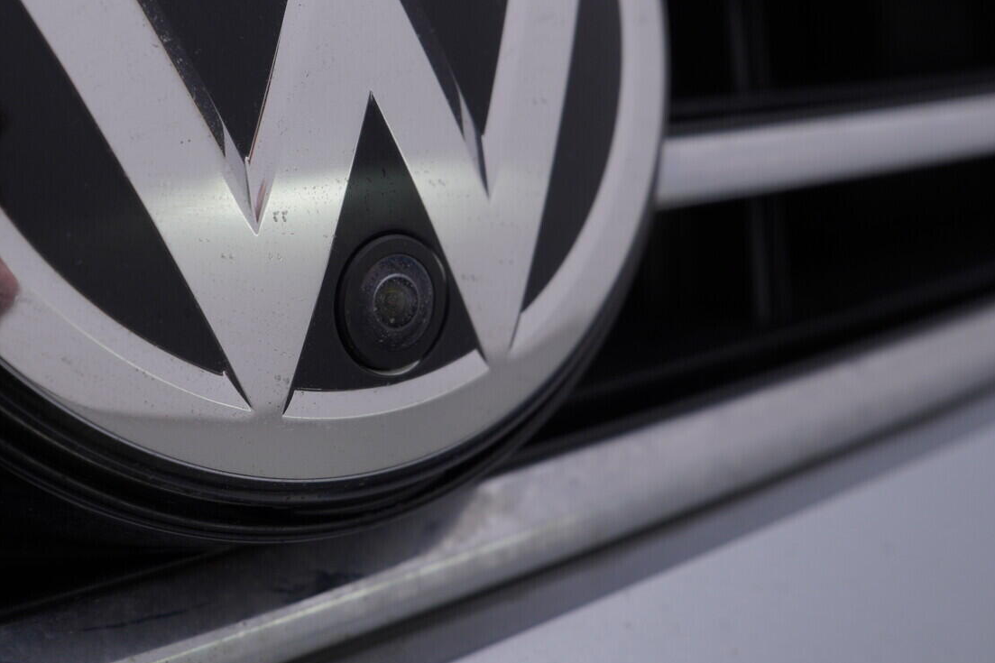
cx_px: 388
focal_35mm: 47
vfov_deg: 28.6
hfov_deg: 41.7
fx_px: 1299
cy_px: 287
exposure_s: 1/125
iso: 125
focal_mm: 24
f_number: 5.6
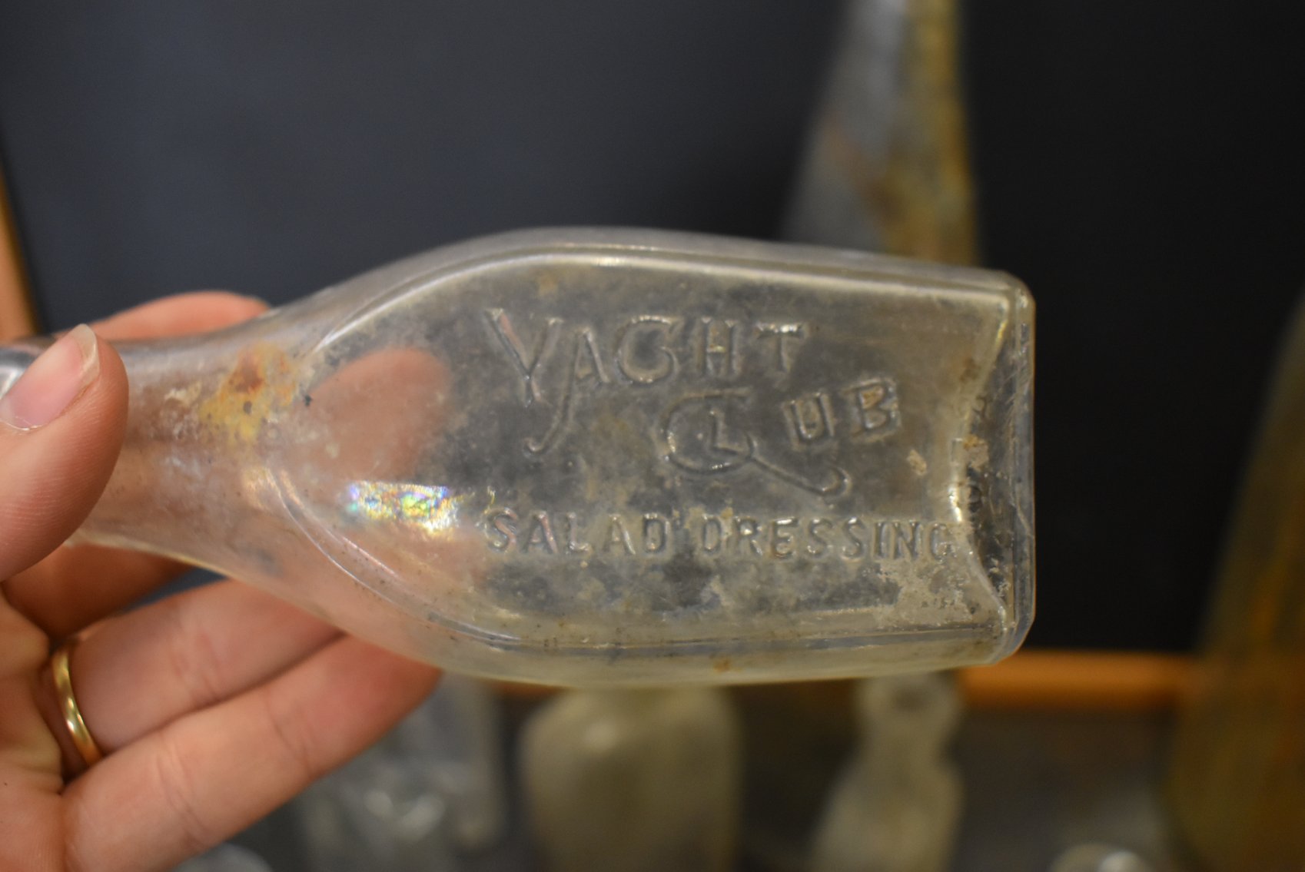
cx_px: 652
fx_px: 1306
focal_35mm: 36
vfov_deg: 36.9
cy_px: 436
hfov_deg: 53.1
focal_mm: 24
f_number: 4
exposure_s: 1/100
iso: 1600
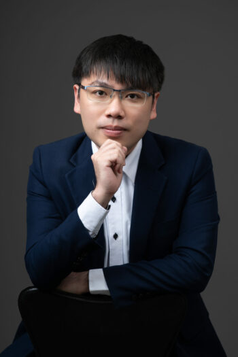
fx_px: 764
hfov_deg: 17.7
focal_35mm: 77
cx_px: 119
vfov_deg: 26.3
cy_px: 178
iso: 80
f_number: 6.3
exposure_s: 1/160
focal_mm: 77
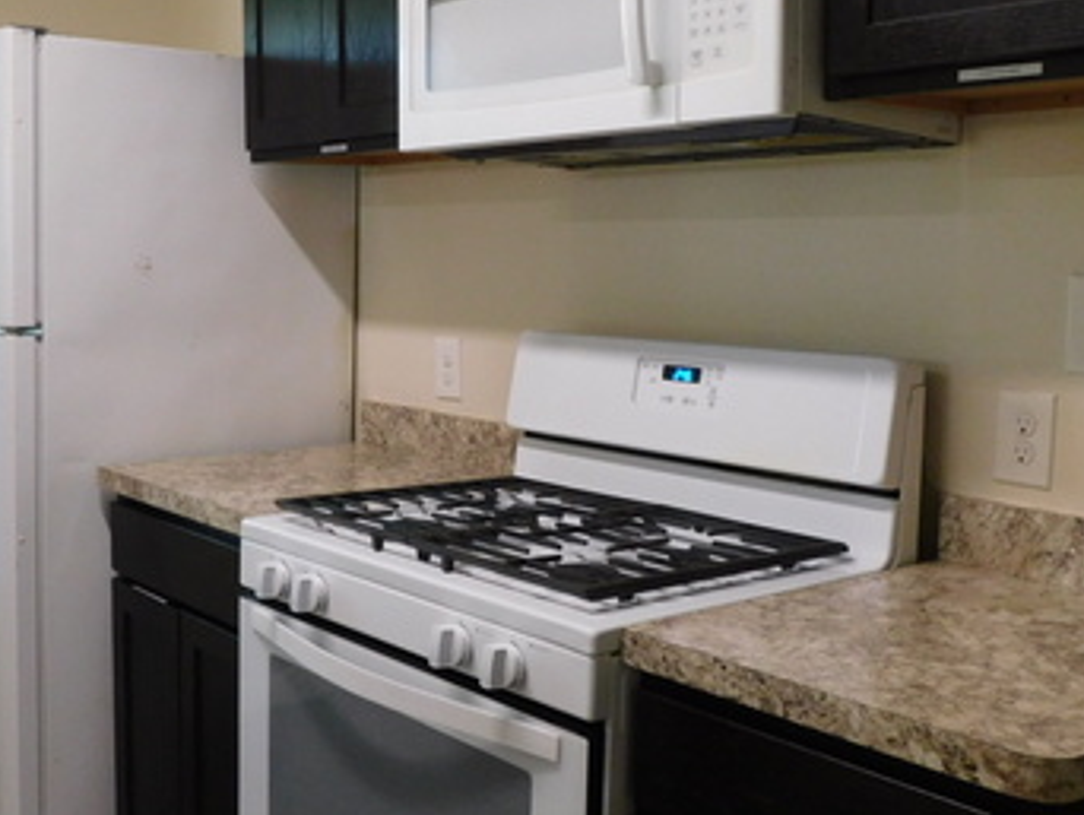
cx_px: 384
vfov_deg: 33.6
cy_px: 390
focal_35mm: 43
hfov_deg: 43.4
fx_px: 1347
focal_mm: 4
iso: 220
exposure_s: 1/30
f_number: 3
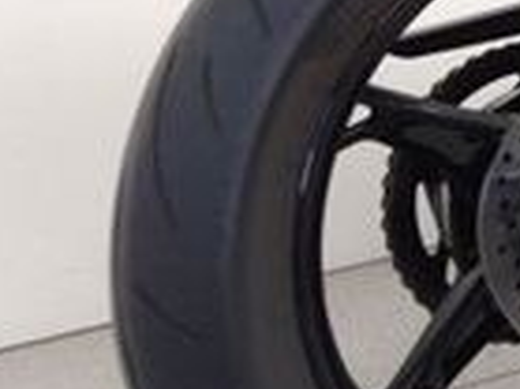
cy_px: -161
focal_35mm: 106
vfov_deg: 13.3
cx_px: 991
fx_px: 1591
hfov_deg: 15.4
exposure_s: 1/50
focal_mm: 5.4
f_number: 1.8
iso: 125
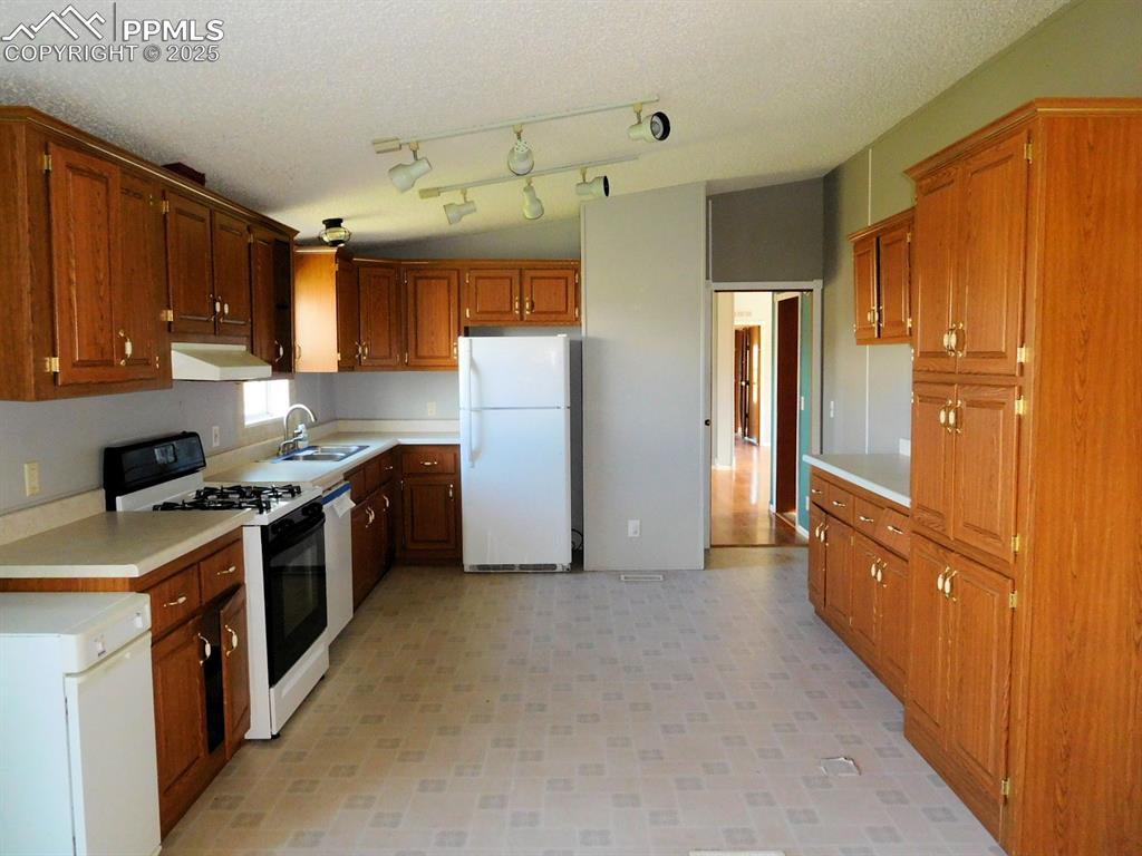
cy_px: 428
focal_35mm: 25
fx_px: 825
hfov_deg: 69.4
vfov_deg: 54.9
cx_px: 571
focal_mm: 4.5
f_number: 3.4
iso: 280
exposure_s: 1/30
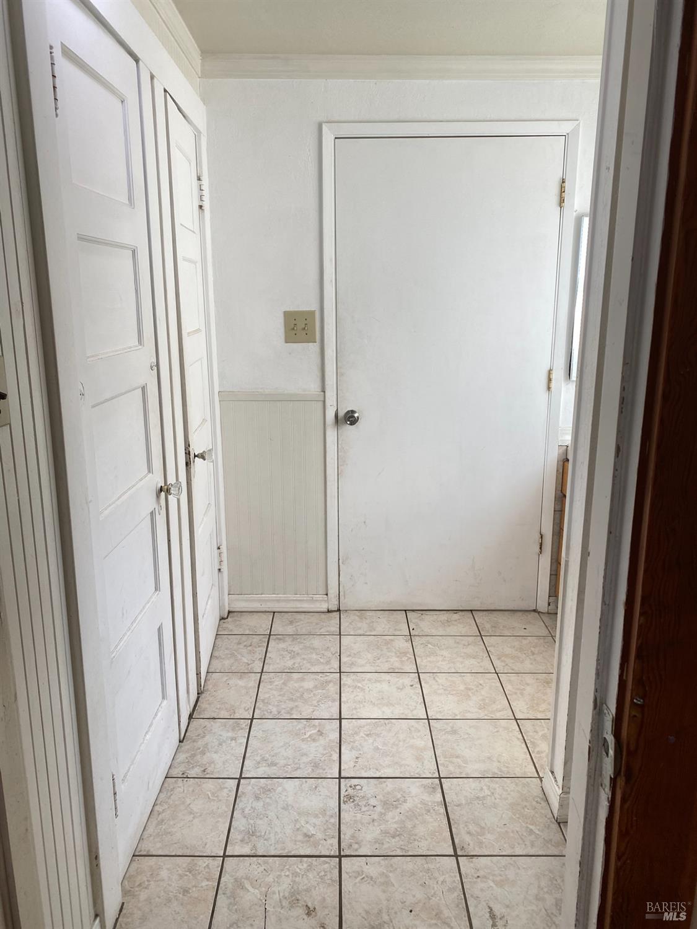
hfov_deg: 53.1
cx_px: 348
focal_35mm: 26
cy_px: 464
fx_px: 698
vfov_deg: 67.3
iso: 50
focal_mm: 4.25
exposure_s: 1/120
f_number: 1.8
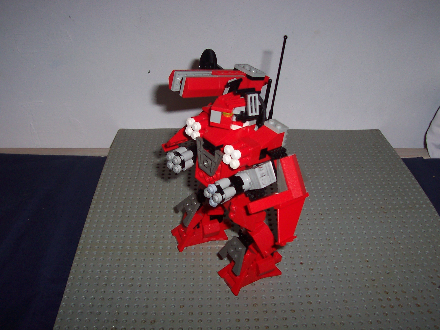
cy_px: 165
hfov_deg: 50.1
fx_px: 470
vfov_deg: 38.7
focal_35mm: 37
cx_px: 220
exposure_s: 1/60
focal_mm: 5.6
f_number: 2.8
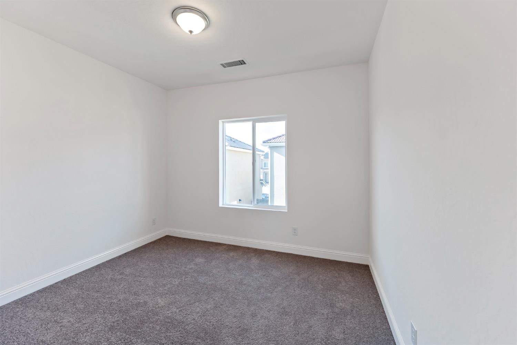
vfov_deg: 81.2
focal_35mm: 14
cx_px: 258
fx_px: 201
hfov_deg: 104.3
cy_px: 172
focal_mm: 14
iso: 400
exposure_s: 1/160
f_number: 4
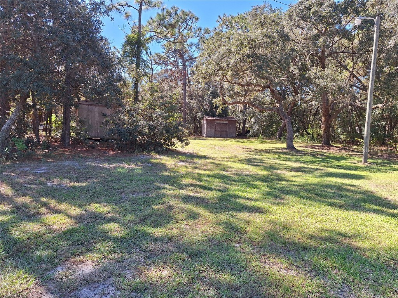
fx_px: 264
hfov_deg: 73.9
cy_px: 149
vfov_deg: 58.9
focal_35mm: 23
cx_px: 199
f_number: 1.8
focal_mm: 5.54
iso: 40
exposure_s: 1/698
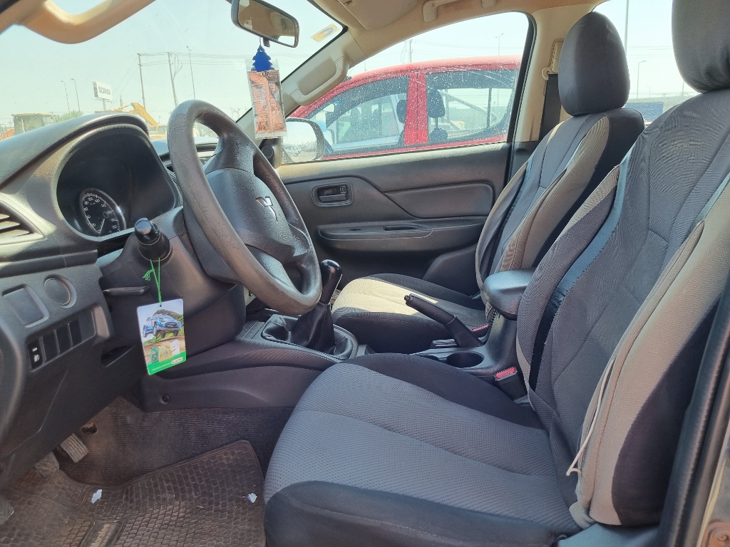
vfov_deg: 53.1
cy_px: 274
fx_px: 548
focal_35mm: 26
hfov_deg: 67.3
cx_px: 365
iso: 50
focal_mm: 5.4
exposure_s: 1/331
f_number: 1.8
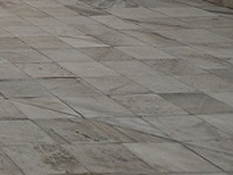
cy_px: -158
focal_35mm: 89
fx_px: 599
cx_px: -263
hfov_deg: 15.9
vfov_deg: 14.3
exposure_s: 1/400
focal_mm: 17
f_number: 4.5
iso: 200
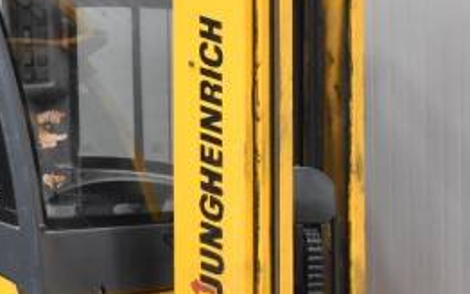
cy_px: 296
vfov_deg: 7.8
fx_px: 2153
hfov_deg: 12.5
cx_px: 260
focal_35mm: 168
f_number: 4.5
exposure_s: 1/40
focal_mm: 24
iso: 1600
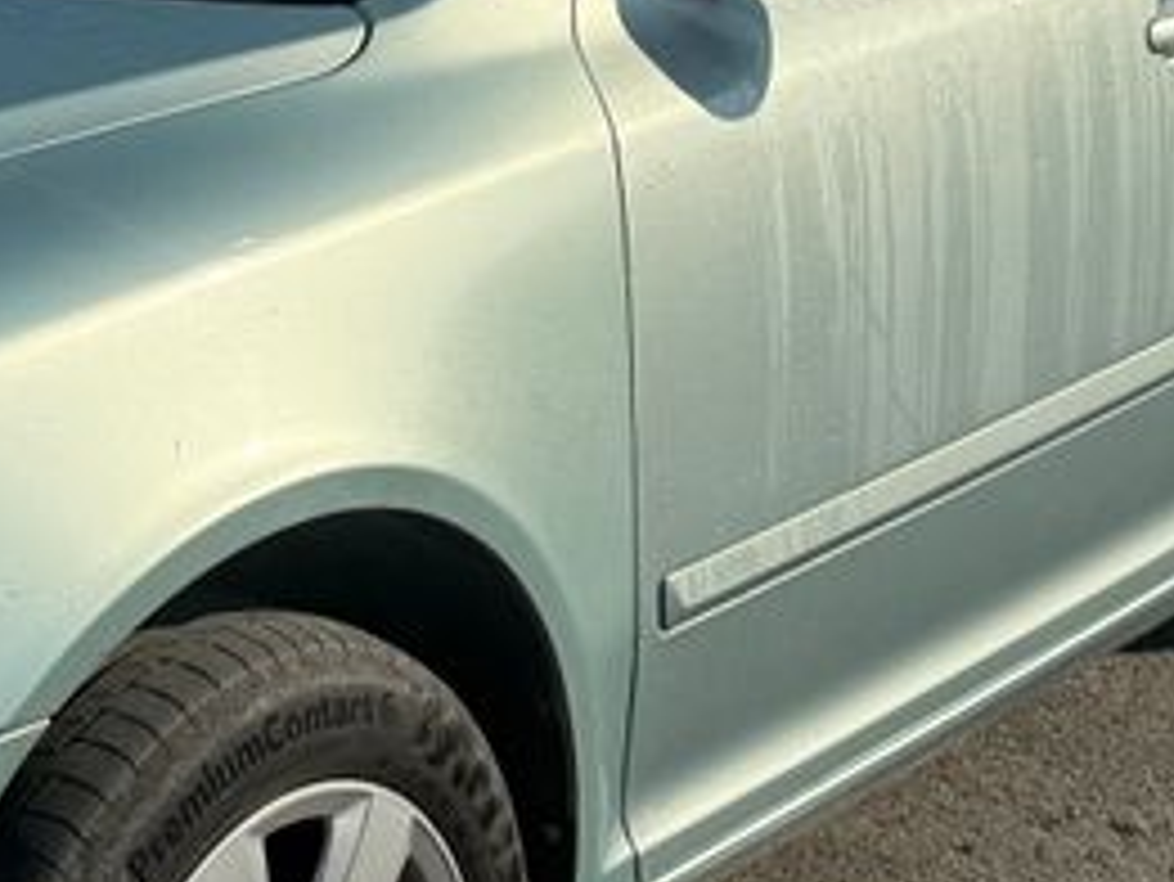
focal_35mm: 94
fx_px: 3189
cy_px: 369
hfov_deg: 20.3
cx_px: 27
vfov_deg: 15.7
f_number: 1.78
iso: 100
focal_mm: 6.76
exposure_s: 1/7353
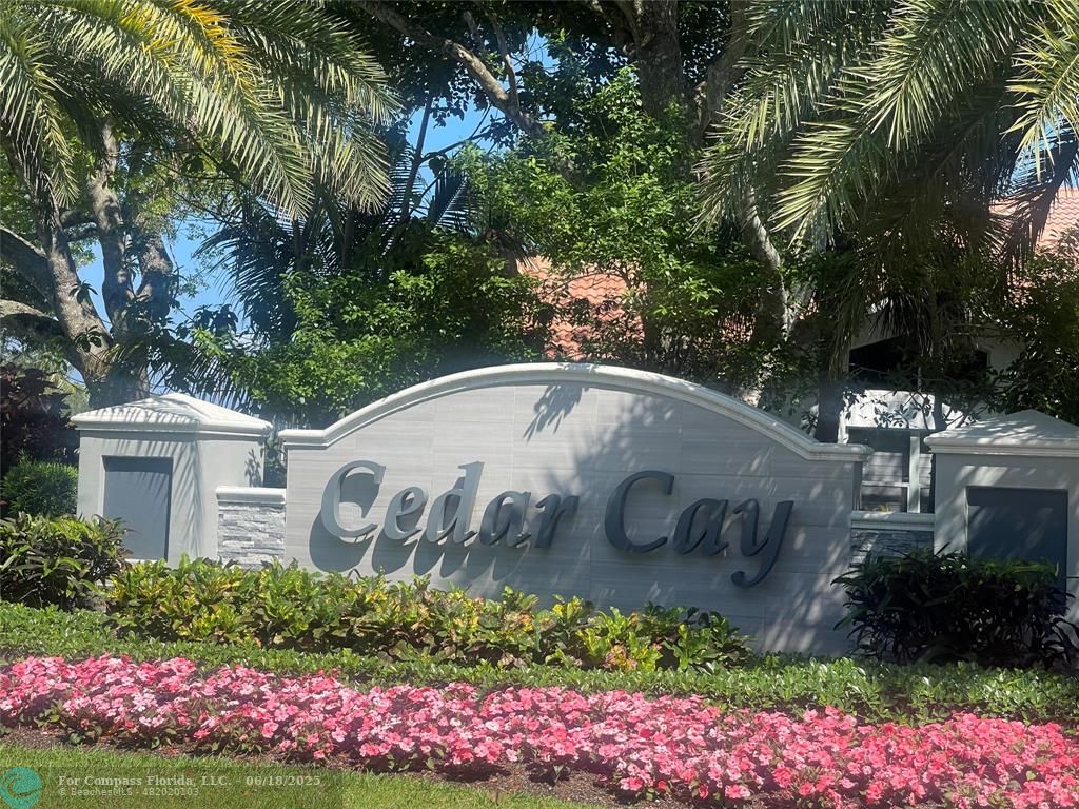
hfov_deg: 30.3
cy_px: 404
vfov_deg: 22.9
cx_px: 540
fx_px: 1995
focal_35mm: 64
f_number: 2.2
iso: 20
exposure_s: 1/633
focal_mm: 7.5
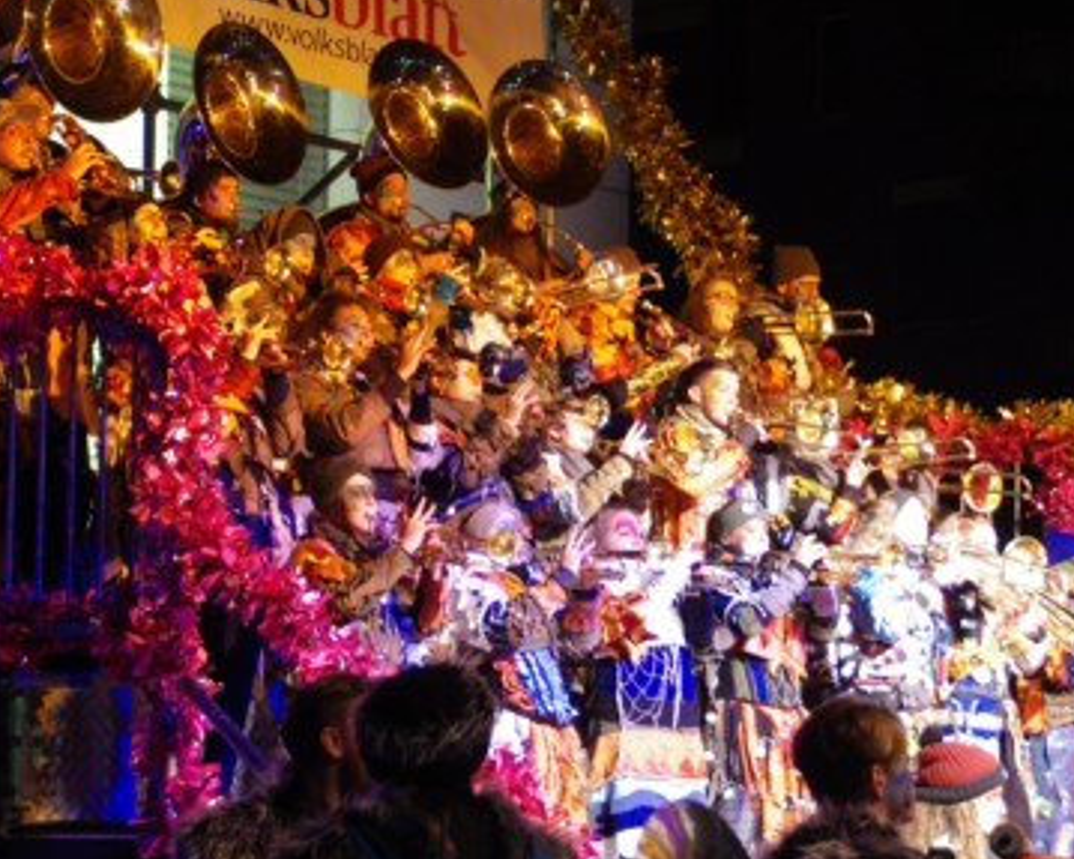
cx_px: 640
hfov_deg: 17.8
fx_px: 3421
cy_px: 474
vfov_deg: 14.3
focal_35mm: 108
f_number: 4.5
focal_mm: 55
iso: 3200
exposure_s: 1/60
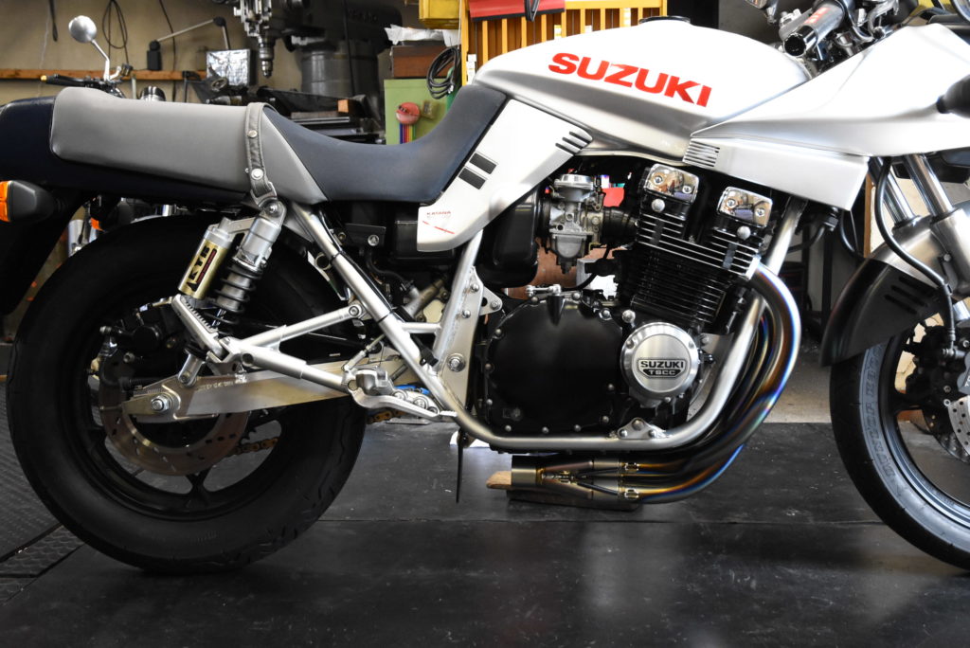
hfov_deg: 46.4
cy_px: 324
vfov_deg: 31.9
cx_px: 485
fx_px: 1132
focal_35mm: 42
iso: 4000
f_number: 5.6
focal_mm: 28
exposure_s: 1/125
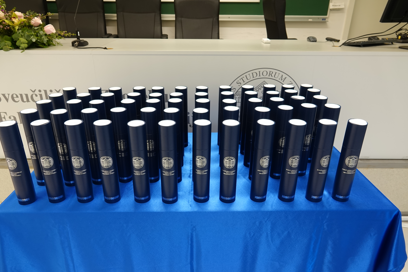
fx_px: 283
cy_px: 140
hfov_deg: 71.5
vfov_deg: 51.3
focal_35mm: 25
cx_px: 196
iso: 250
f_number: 2.4
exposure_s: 1/30
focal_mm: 8.8
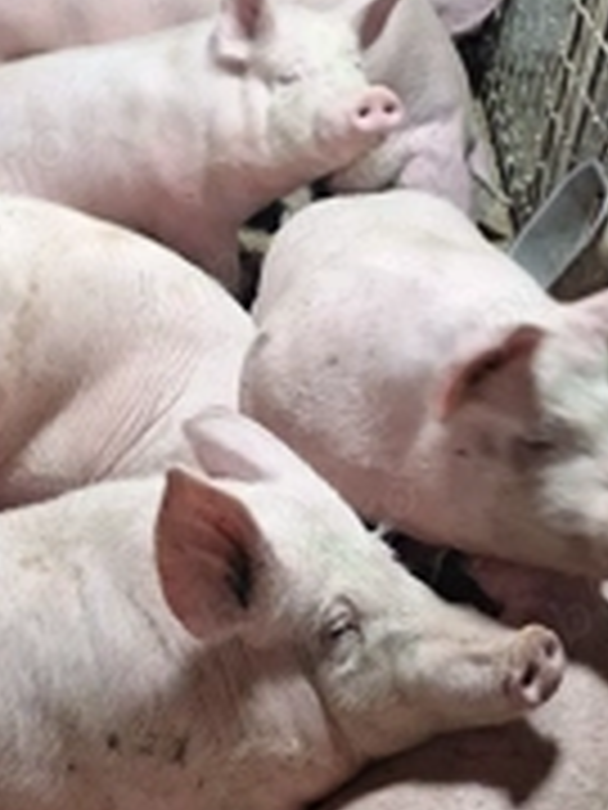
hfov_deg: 27.1
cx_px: 14
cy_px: 288
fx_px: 1194
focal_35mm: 51
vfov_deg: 37.2
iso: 250
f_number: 1.8
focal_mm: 5.54
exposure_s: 1/33
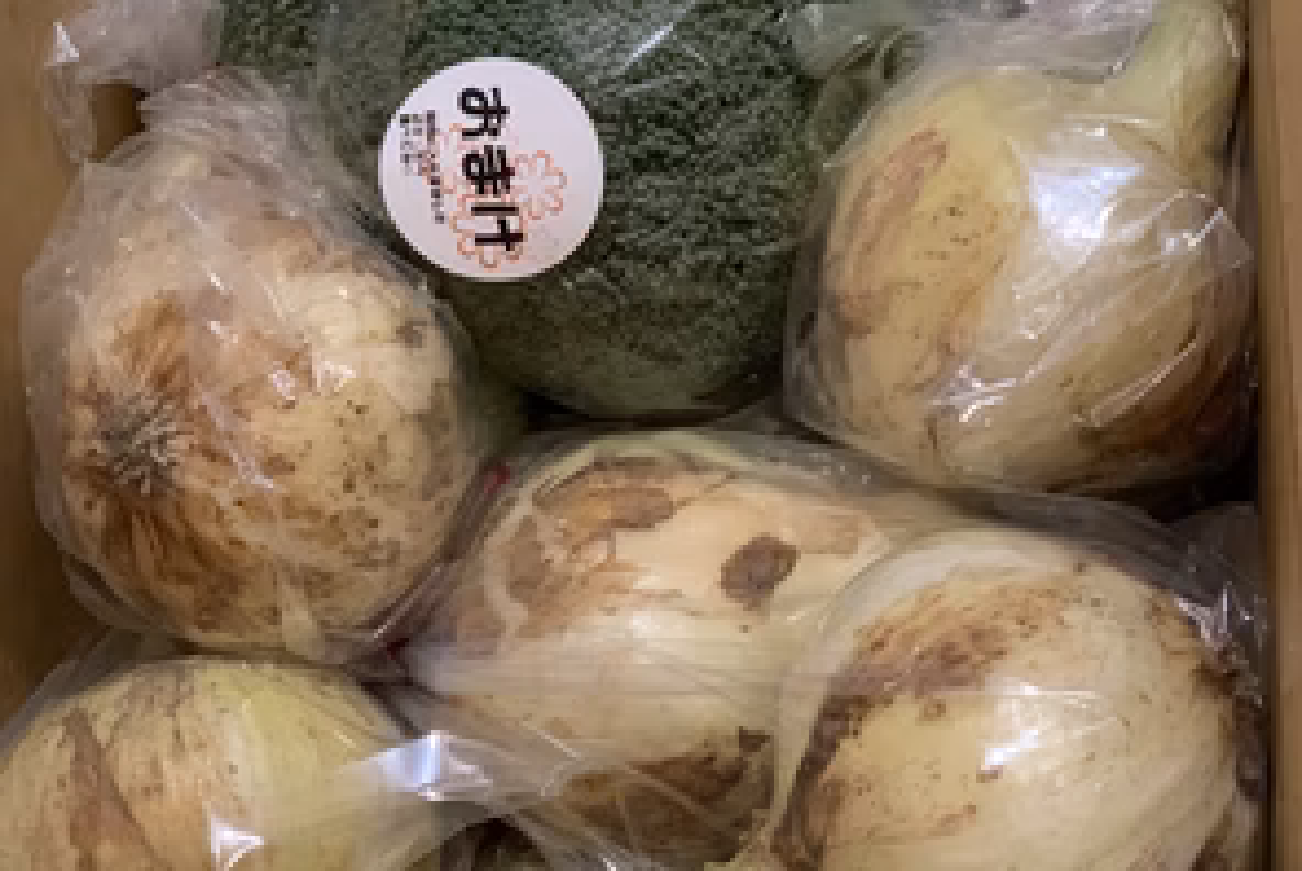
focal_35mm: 73
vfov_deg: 18.6
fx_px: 2643
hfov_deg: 27.7
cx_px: 651
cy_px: 202
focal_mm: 6
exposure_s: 1/40
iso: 500
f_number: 2.4
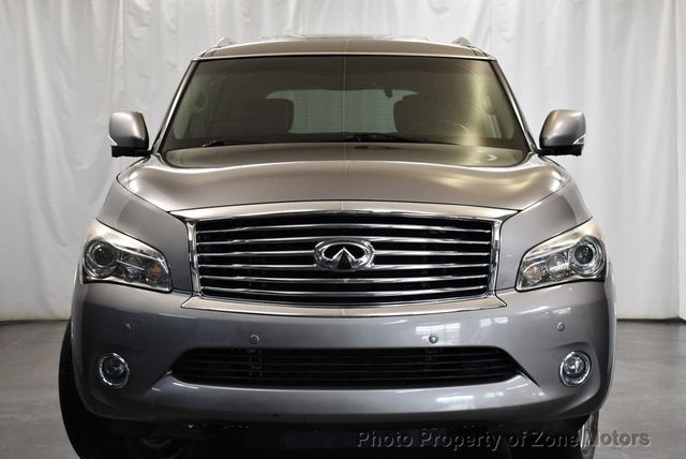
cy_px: 230
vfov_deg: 20.1
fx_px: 1297
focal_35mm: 68
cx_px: 343
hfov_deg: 29.6
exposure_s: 1/125
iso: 1000
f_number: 4.5
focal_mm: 34
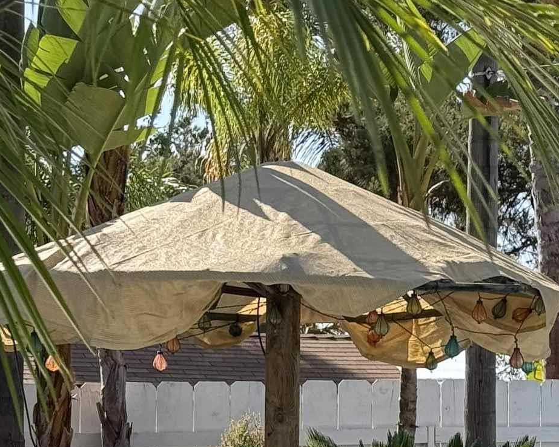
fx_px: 2580
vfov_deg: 9.9
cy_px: 377
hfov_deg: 12.0
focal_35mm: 156
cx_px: 735
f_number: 1.78
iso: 80
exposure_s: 1/2033
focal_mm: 6.76
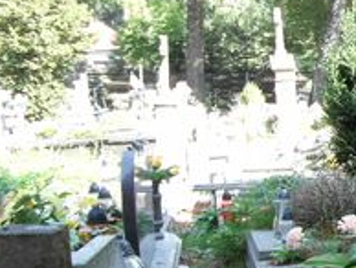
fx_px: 813
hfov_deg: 20.4
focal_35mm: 79
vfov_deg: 18.6
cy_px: 207
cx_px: 563
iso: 100
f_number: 3.4
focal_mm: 5.2
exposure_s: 1/60
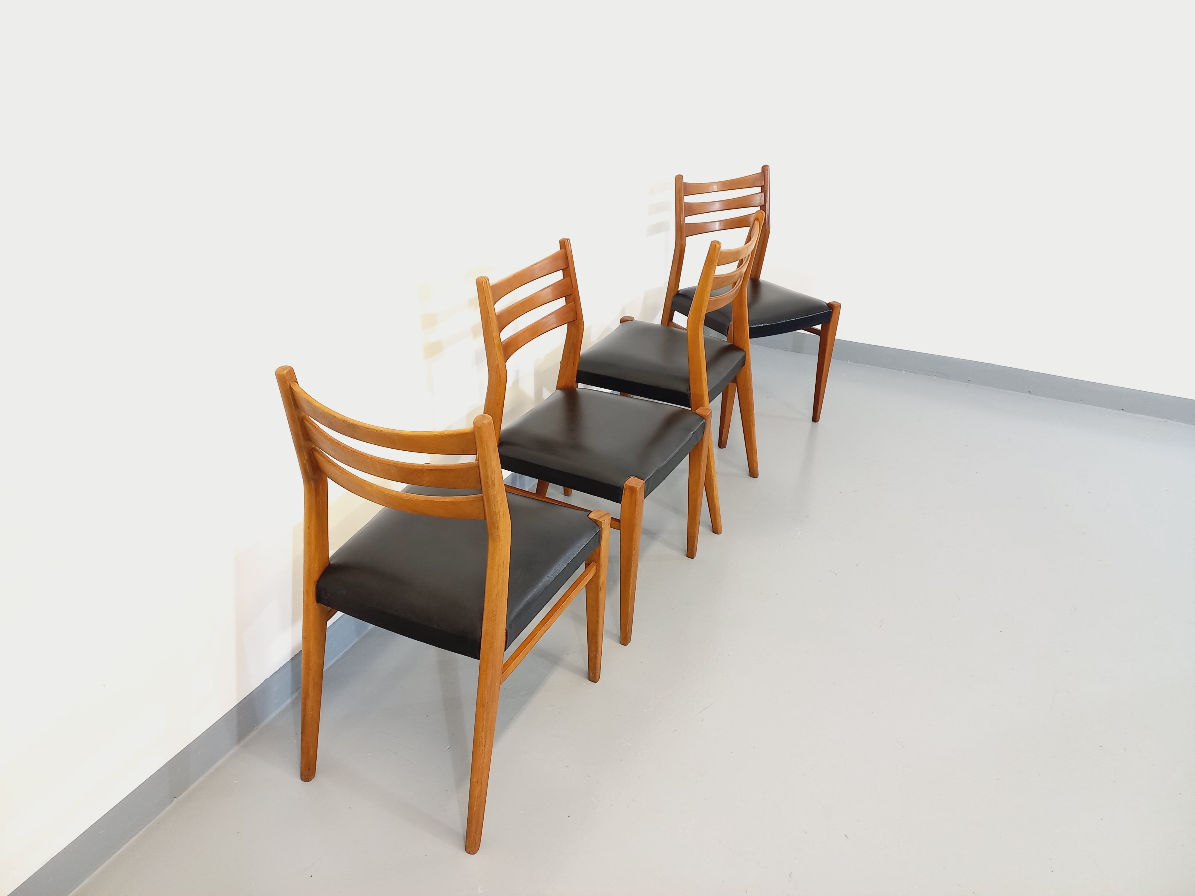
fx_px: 863
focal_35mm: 25
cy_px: 448
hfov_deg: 69.4
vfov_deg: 54.9
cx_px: 598
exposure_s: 1/49
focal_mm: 4.65
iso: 320
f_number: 1.8
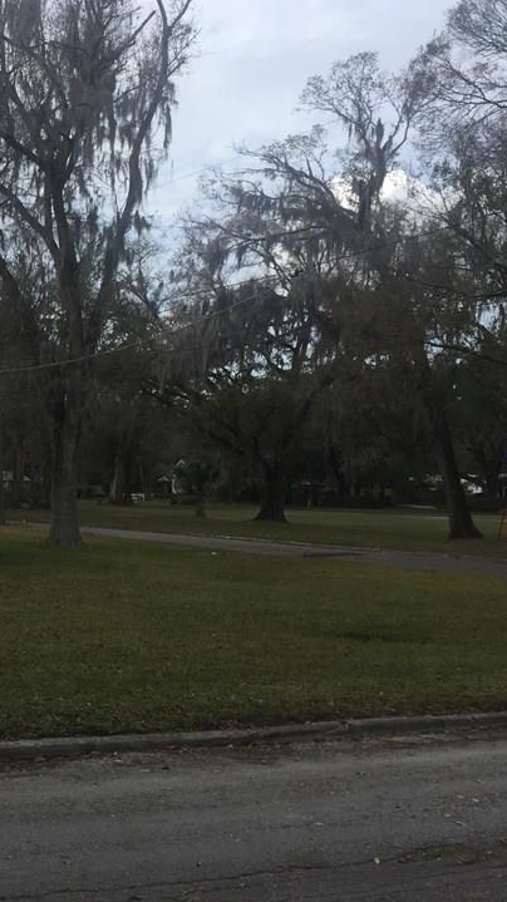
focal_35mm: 45
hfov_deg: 24.6
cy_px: 460
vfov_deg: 45.5
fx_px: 1076
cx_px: -59
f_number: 2.2
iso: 32
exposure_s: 1/1522
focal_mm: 4.15
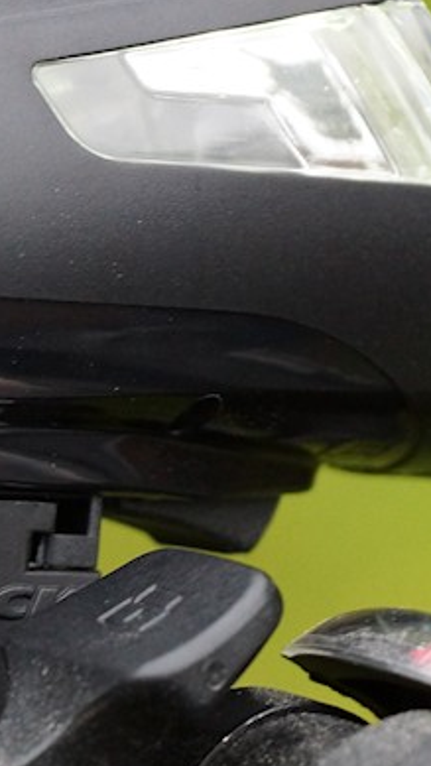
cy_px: 354
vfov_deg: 4.2
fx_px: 10401
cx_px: 22
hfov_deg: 2.4
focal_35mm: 512
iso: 800
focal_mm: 135
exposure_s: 1/160
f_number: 5.6
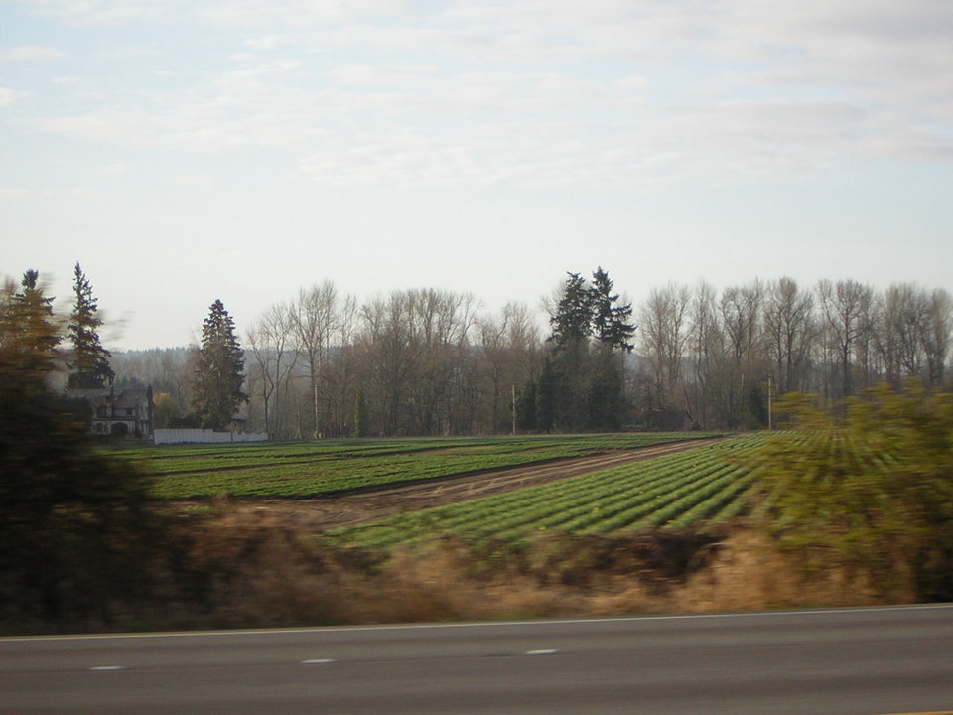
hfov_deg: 18.2
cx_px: 476
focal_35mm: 108
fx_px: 2973
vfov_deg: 13.7
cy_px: 358
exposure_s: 1/191
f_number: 4.7
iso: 50
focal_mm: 14.1
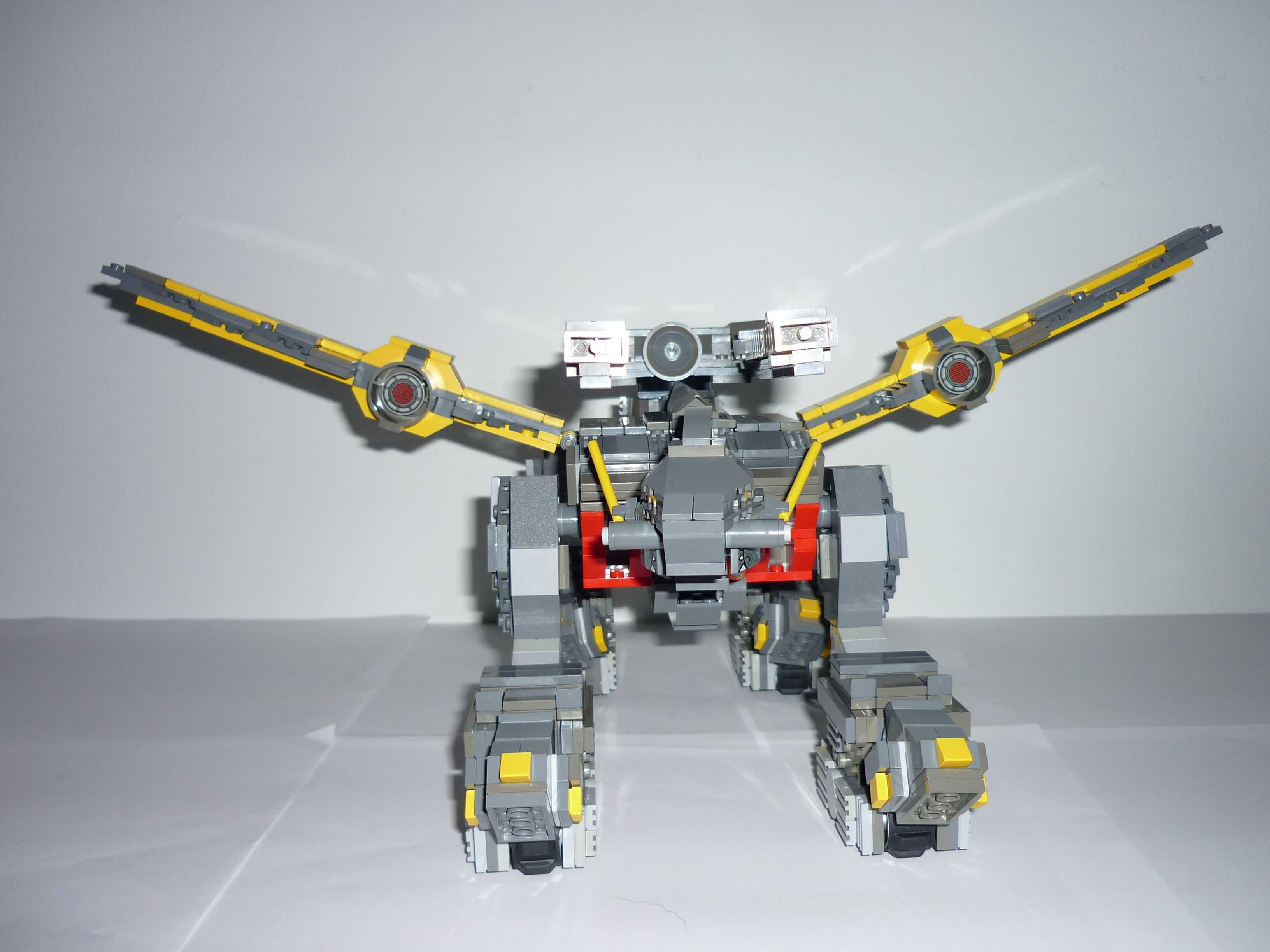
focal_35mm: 33
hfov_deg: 55.4
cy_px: 476
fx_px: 1211
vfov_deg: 42.9
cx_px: 635
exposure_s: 1/60
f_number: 2.8
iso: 100
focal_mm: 5.5
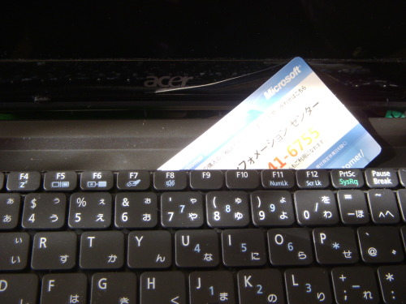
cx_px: 203
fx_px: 669
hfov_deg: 33.8
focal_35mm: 57
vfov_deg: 25.7
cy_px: 152
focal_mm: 9.4
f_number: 3.6
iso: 125
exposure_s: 1/30
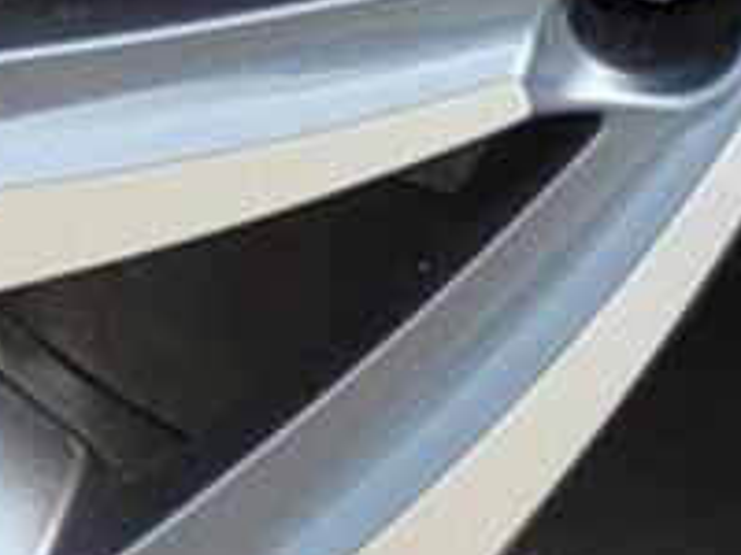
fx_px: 11688
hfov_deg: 3.6
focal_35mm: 546
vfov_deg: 2.7
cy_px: -414
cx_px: 715
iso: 25
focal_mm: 7.12
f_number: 2.4
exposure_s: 1/374
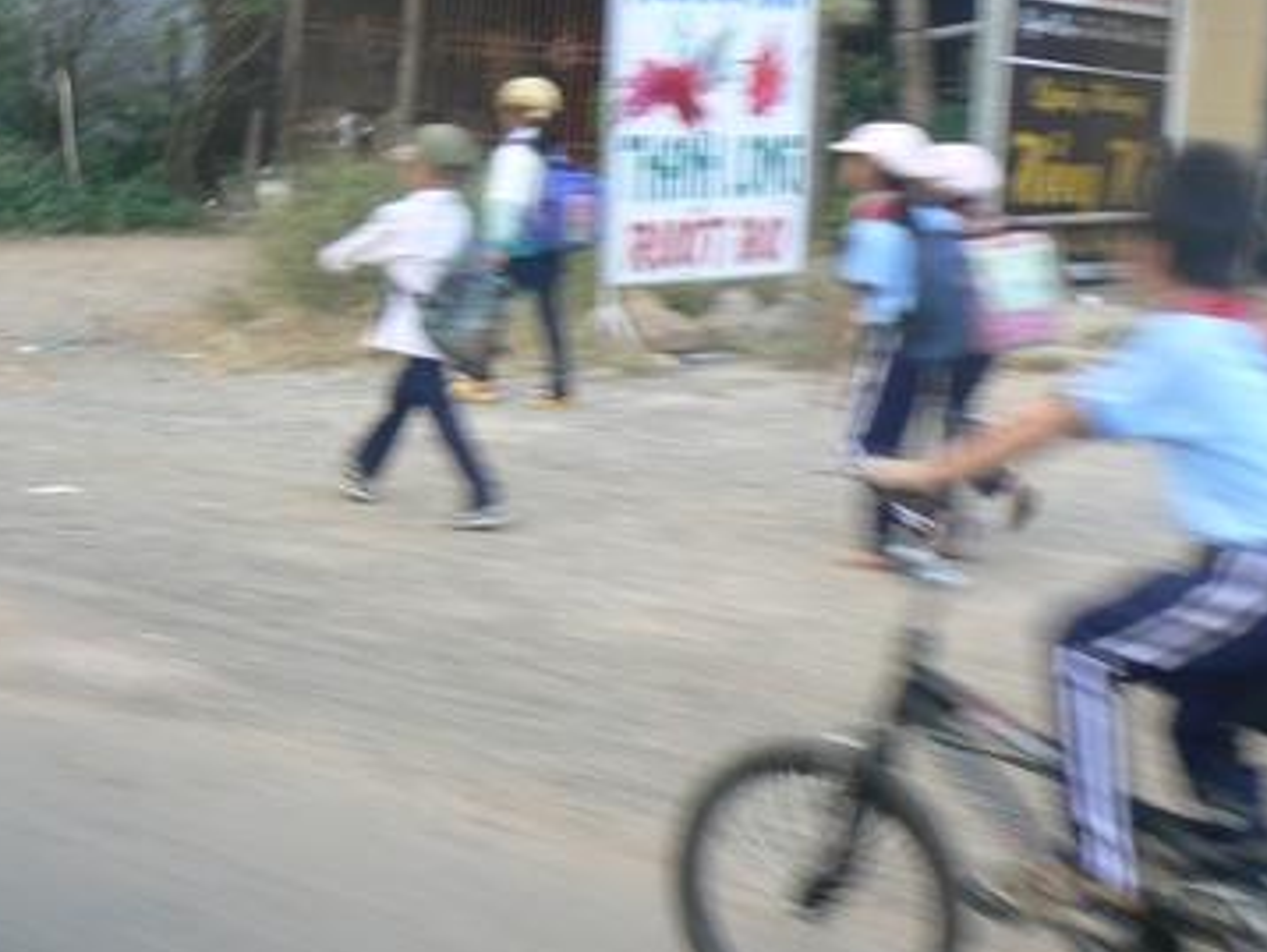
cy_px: 414
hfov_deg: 26.7
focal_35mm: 72
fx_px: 2637
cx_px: 948
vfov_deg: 20.5
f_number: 3.6
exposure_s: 1/50
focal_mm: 7.1
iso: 80
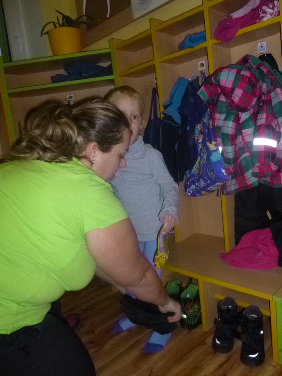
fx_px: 293
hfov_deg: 51.4
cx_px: 147
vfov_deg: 65.3
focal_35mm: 27
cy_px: 185
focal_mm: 4.5
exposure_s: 1/125
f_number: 3.1
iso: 400
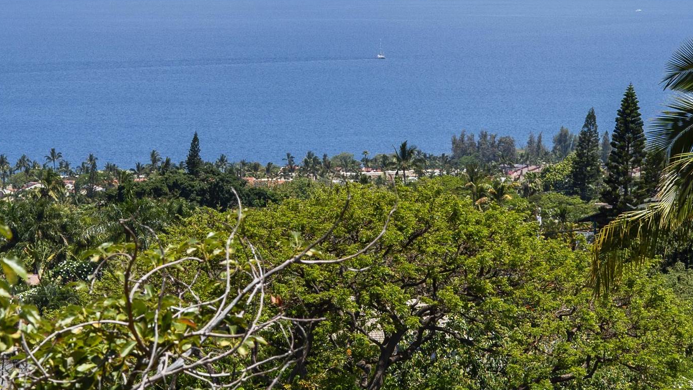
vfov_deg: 4.6
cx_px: 280
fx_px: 4870
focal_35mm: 265
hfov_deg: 8.1
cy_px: -97
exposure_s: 1/500
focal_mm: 75
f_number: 8
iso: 100
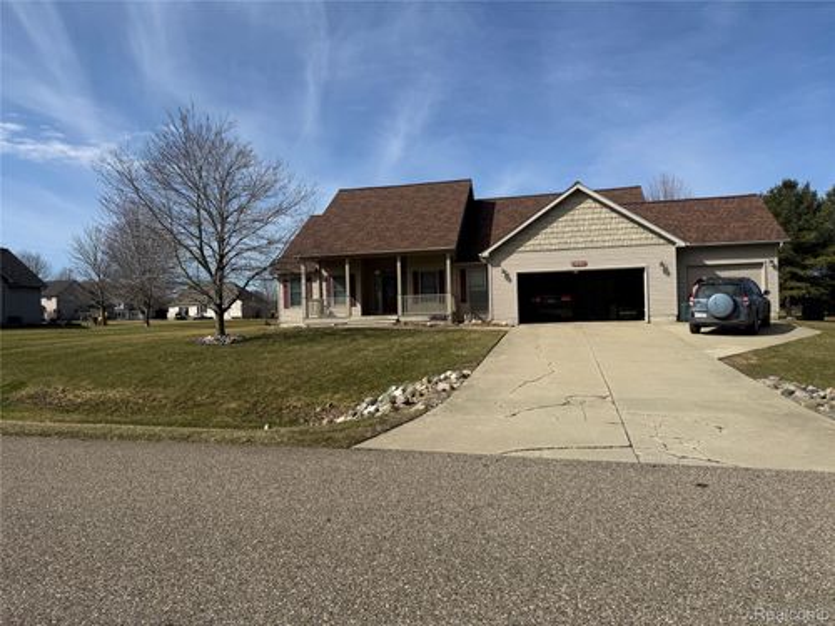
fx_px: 579
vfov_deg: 56.8
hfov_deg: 71.6
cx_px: 418
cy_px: 313
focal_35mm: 24
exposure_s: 1/7353
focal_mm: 6.76
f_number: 1.78
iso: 80
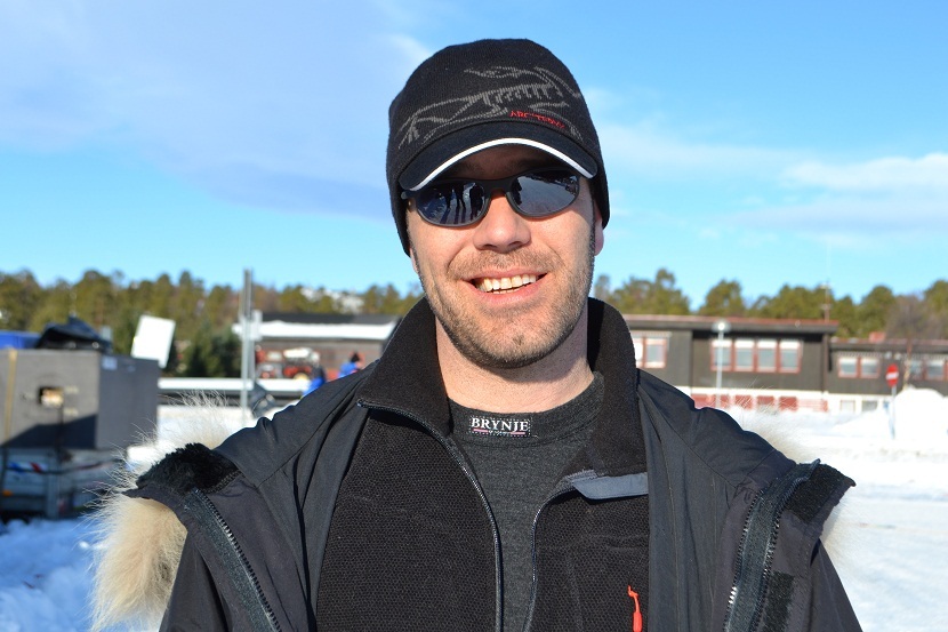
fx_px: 1382
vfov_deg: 25.7
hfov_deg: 37.9
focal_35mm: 52
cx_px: 474
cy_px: 316
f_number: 7.1
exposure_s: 1/200
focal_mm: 35
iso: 100
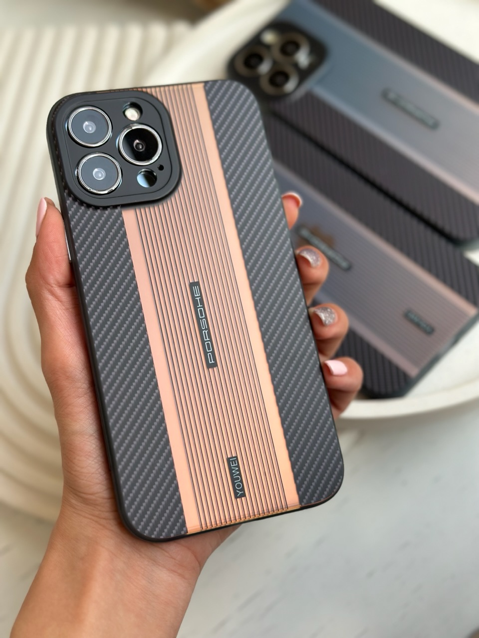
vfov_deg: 39.7
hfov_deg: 30.3
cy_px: 319
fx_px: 886
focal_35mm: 48
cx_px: 240
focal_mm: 6.86
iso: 80
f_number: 1.78
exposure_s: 1/785
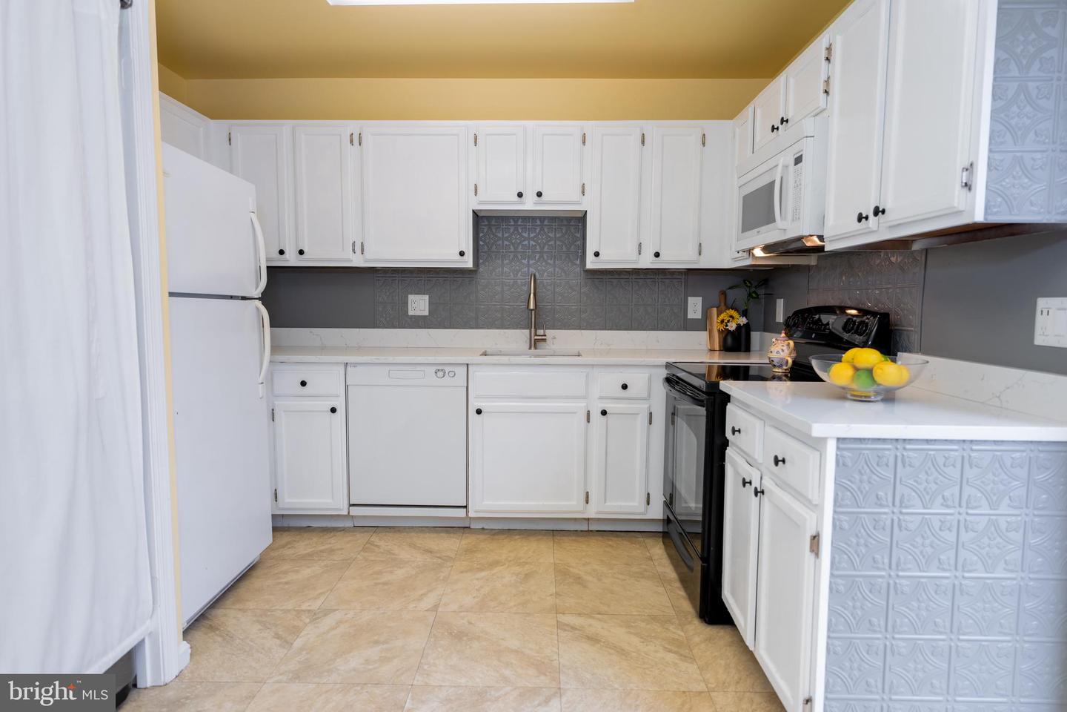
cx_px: 534
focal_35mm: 21
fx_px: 622
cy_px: 356
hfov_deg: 81.2
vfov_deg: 59.5
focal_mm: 21
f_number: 2.8
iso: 800
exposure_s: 1/250
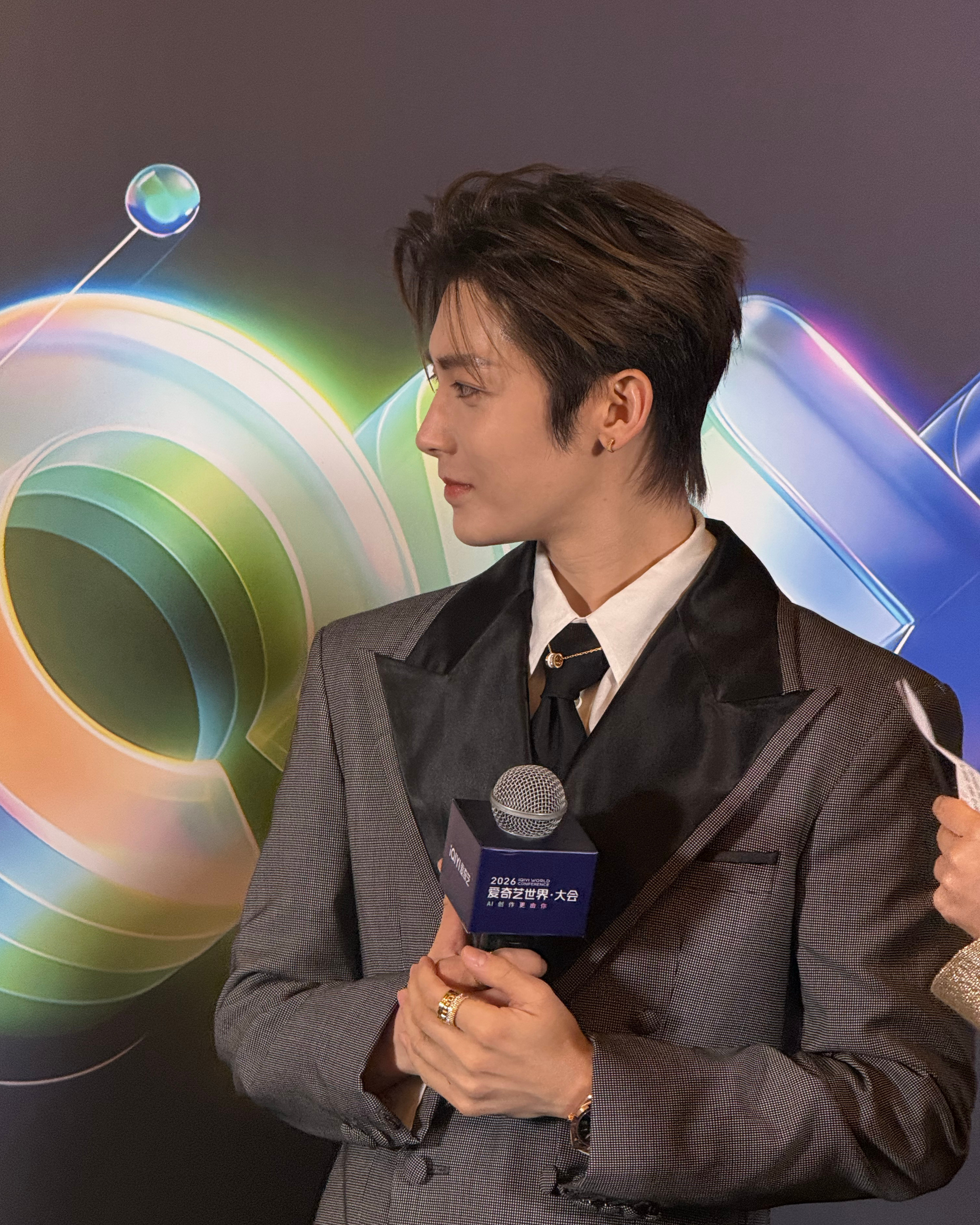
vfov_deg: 15.3
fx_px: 4568
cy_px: 590
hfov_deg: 12.2
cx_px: 488
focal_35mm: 126
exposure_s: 1/100
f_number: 2.8
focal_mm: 15.66
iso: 320
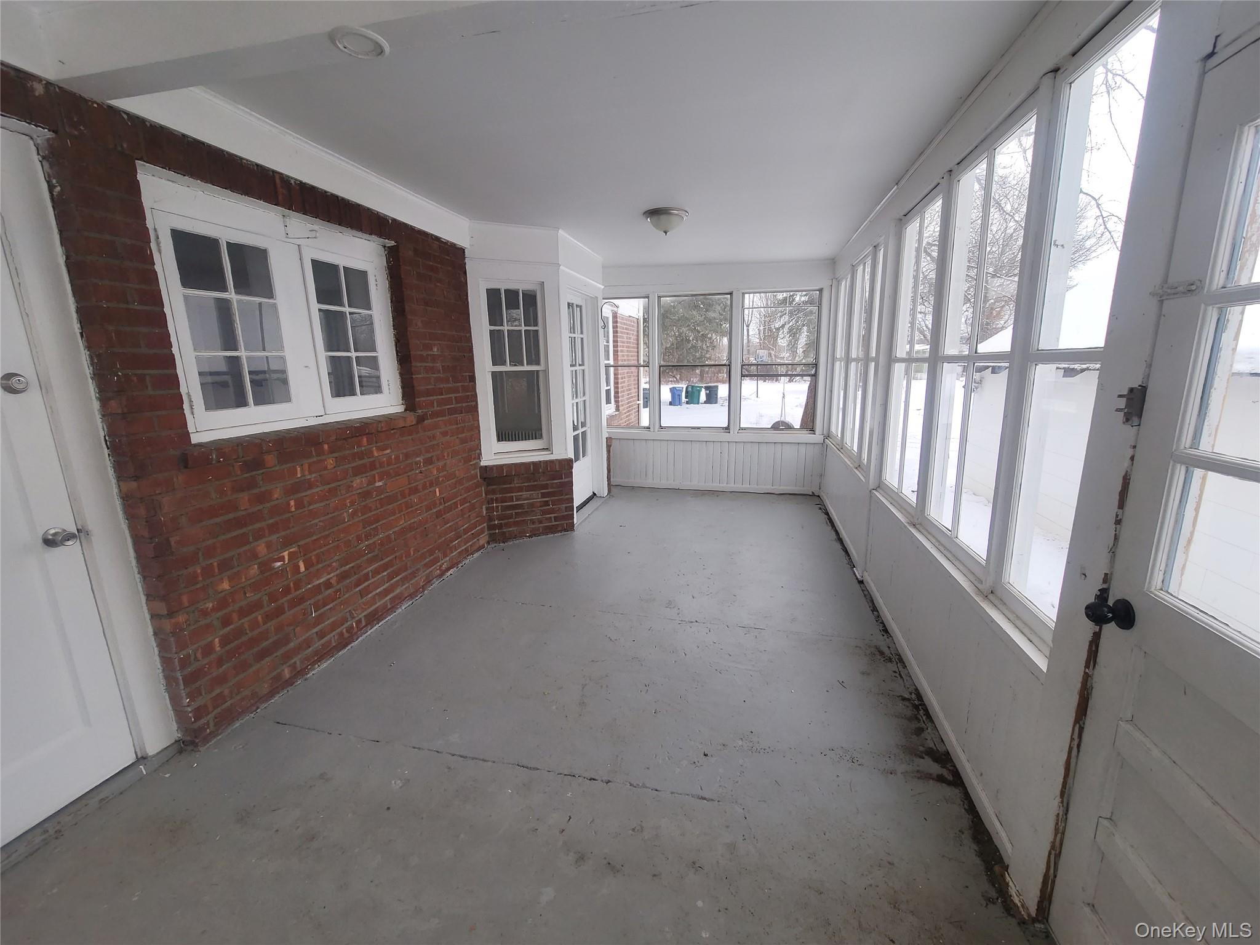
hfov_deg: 106.2
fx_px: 473
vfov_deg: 89.9
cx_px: 630
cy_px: 472
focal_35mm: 13
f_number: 2.2
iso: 64
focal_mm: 2.2
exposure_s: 1/179
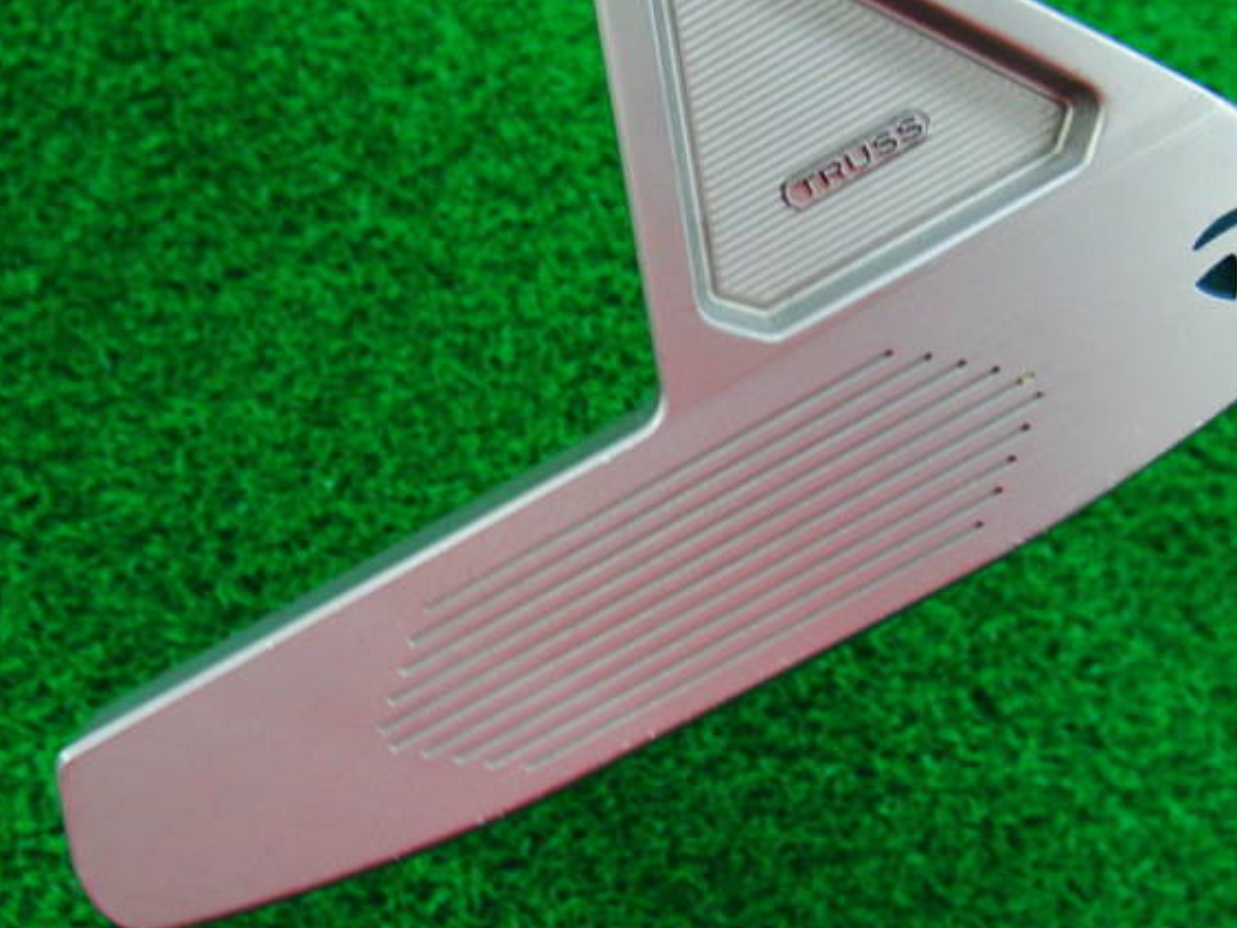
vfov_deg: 34.3
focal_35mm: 42
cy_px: 469
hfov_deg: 44.8
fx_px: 1501
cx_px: 634
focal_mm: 6.42
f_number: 3.6
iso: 400
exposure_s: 1/40
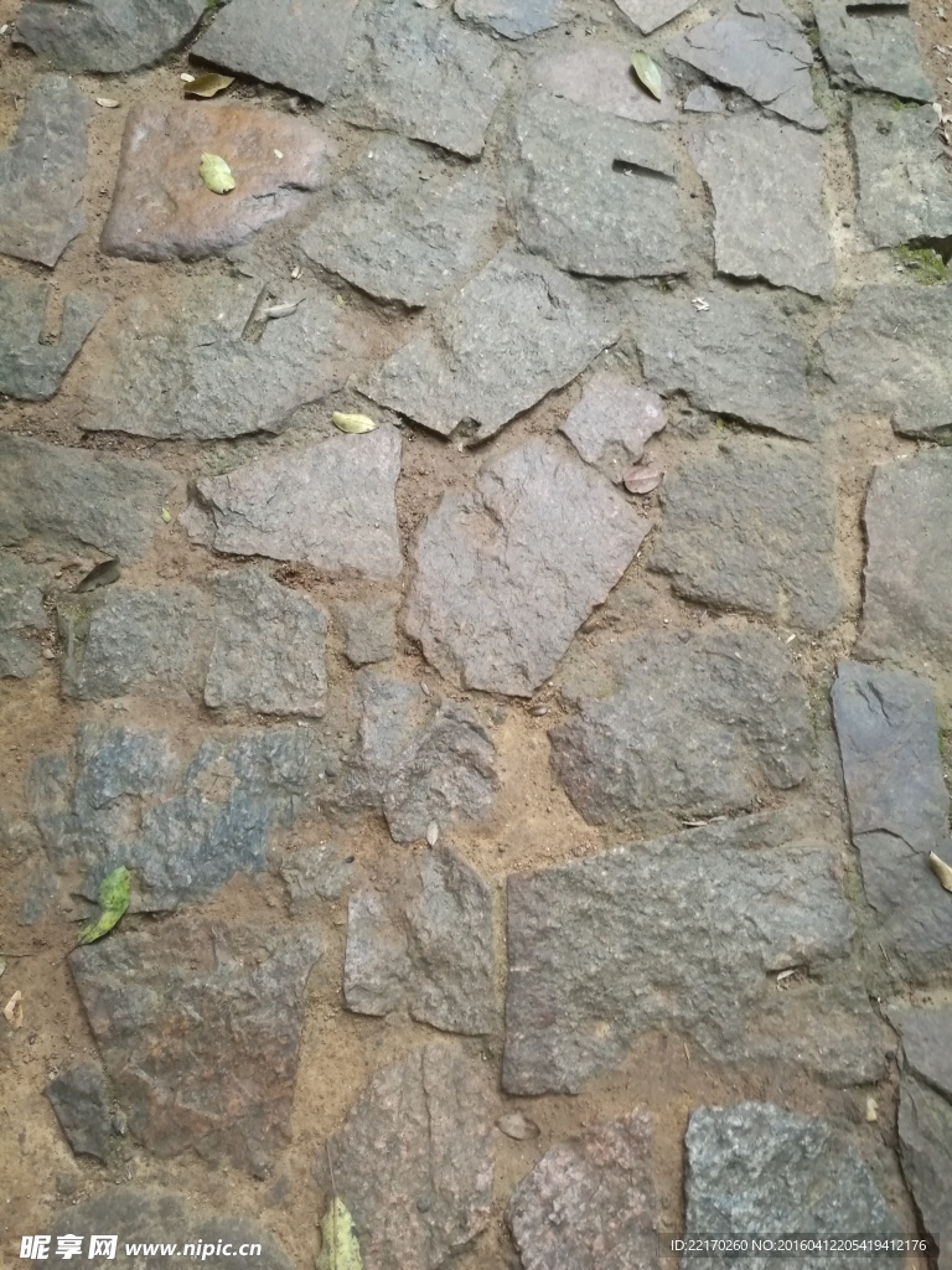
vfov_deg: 65.3
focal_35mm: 27
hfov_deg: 51.4
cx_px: 476
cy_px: 635
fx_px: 990
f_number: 2
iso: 640
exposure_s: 1/20
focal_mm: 4.04
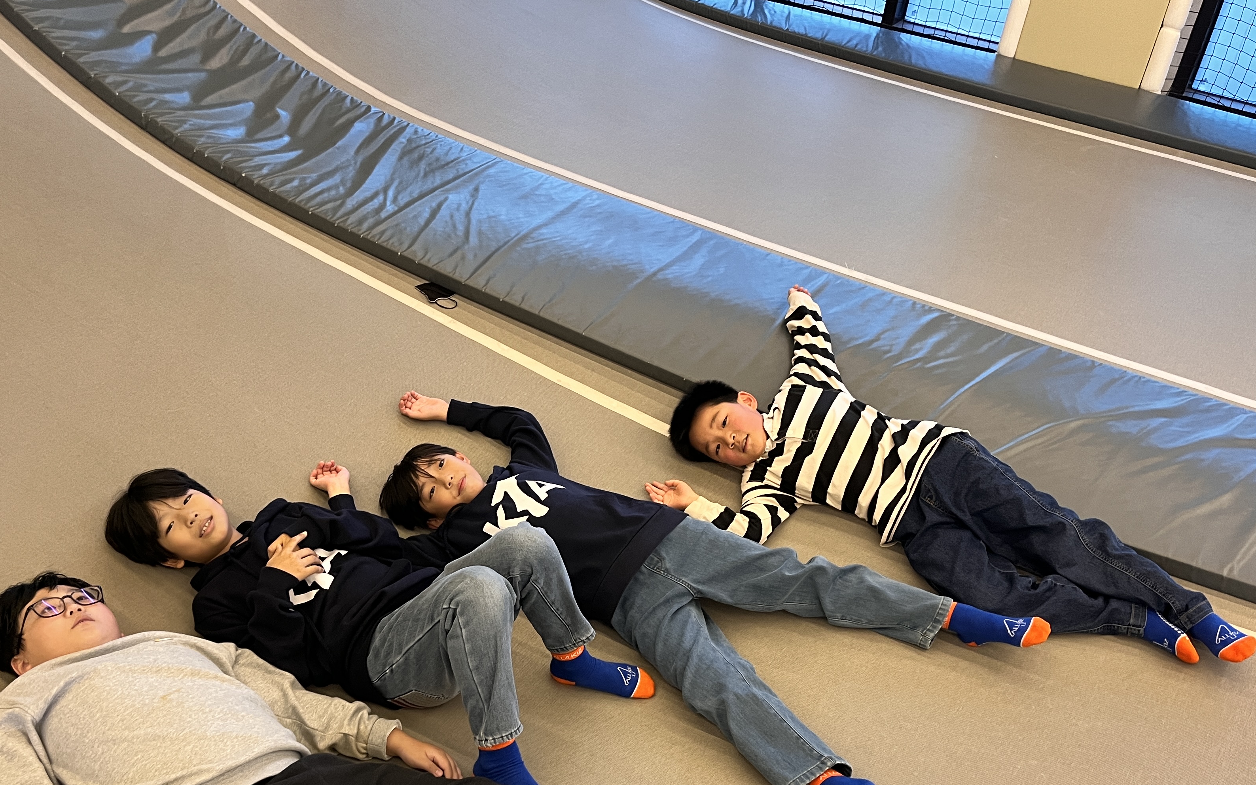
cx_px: 587
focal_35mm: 35
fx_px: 1198
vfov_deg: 35.5
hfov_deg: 55.3
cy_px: 591
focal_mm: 5.1
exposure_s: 1/60
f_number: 1.6
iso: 250
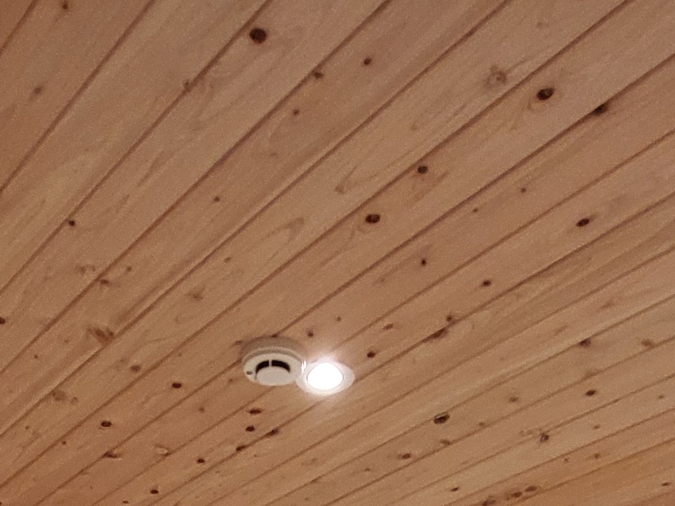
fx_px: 1053
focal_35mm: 54
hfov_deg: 35.1
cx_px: 203
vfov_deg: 17.7
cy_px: 1044
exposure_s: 1/60
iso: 250
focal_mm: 1.74
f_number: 2.2
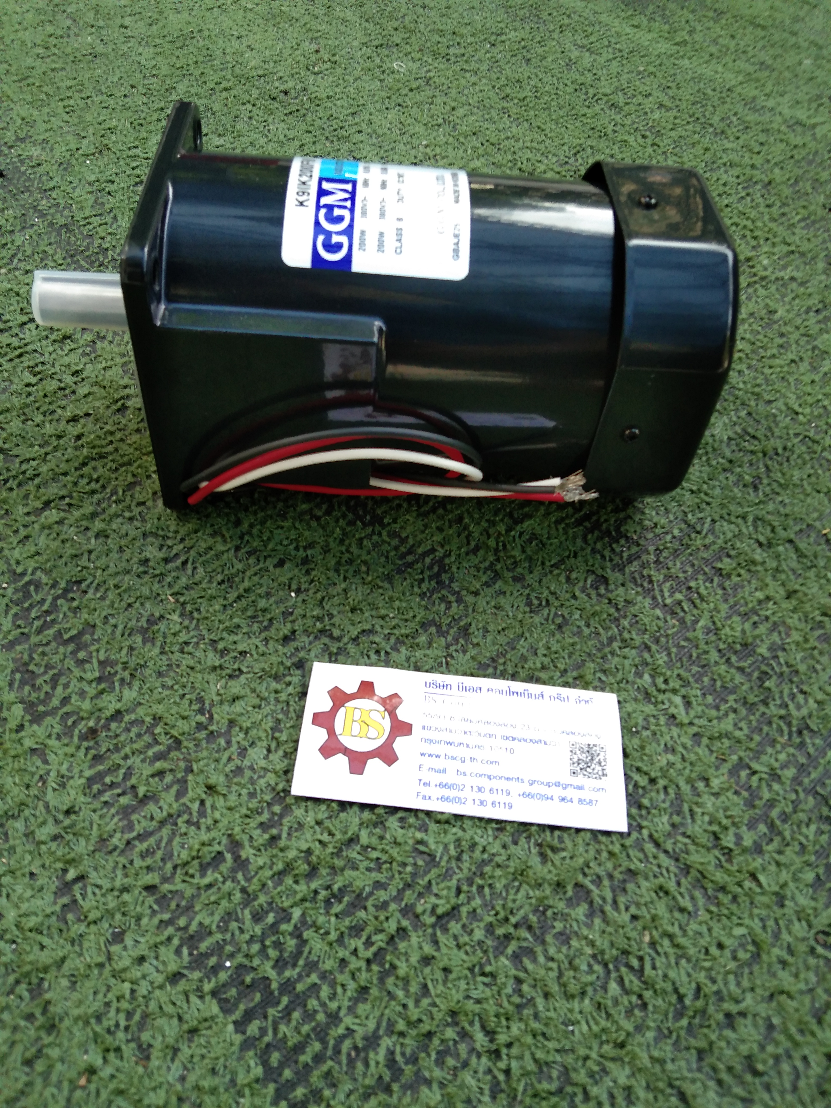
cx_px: 416
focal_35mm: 30
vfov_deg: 60.0
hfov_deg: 46.8
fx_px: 960
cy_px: 554
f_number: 2.2
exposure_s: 1/50
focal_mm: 3.65
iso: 196
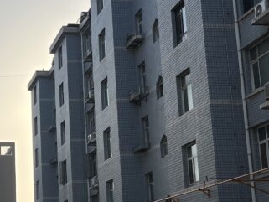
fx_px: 645
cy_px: 118
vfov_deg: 17.8
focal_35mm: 83
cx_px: -26
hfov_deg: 22.3
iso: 50
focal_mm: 5.1
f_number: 1.6
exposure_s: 1/6173
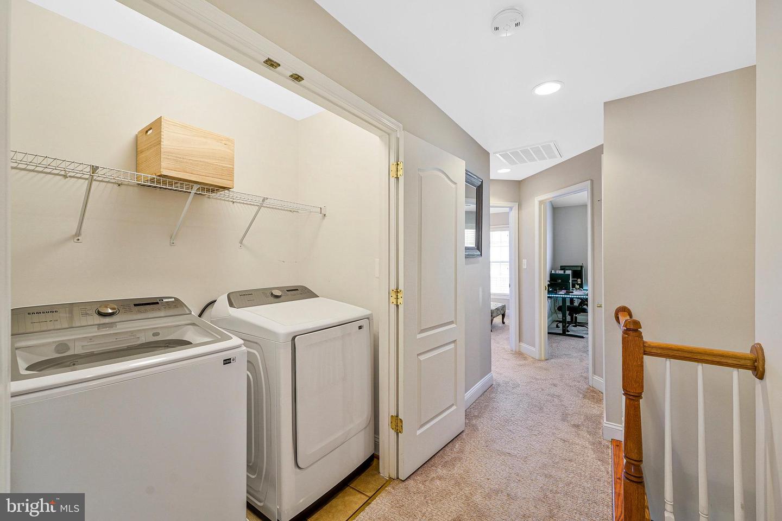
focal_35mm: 14
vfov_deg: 81.2
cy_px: 260
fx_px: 304
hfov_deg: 104.3
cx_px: 391
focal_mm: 14
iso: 400
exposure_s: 1/8
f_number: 8
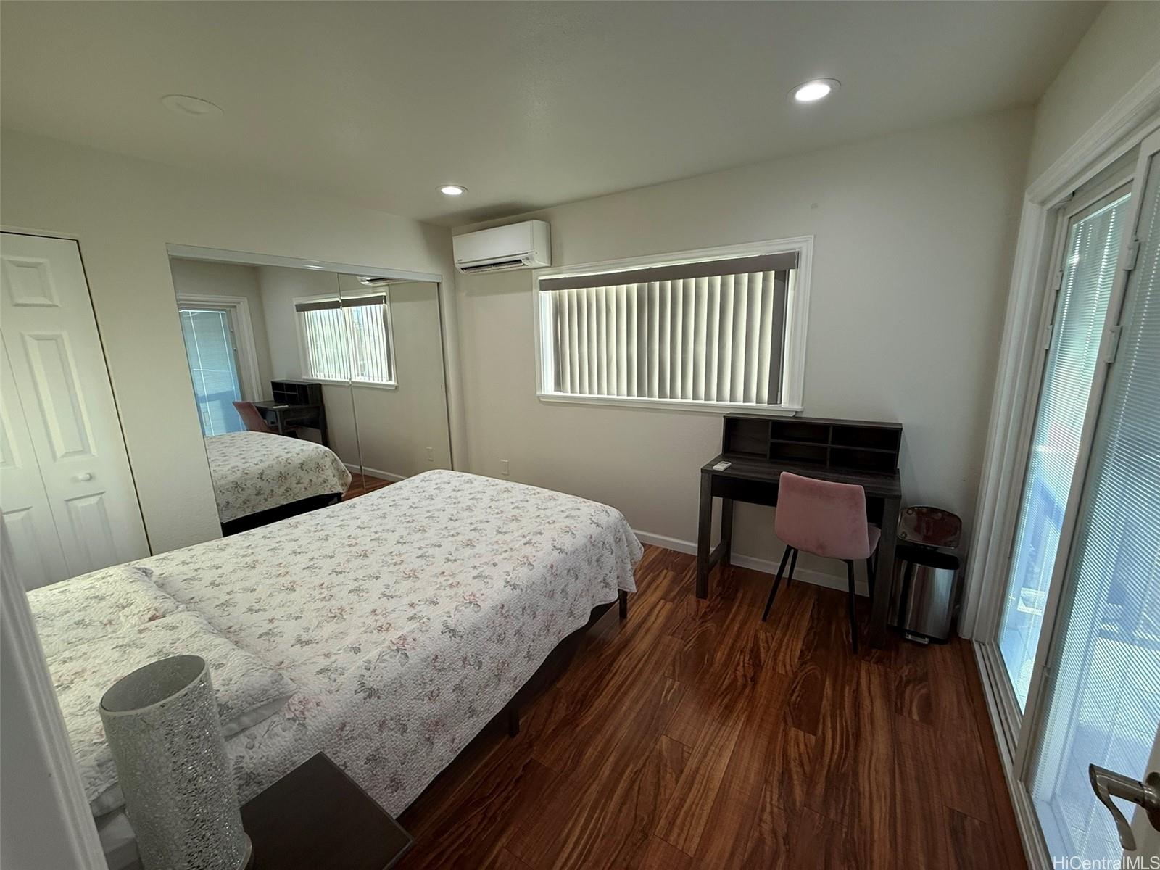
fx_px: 469
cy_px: 435
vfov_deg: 85.7
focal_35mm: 14
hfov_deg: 102.1
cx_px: 580
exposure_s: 1/120
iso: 100
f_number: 2.2
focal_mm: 2.22
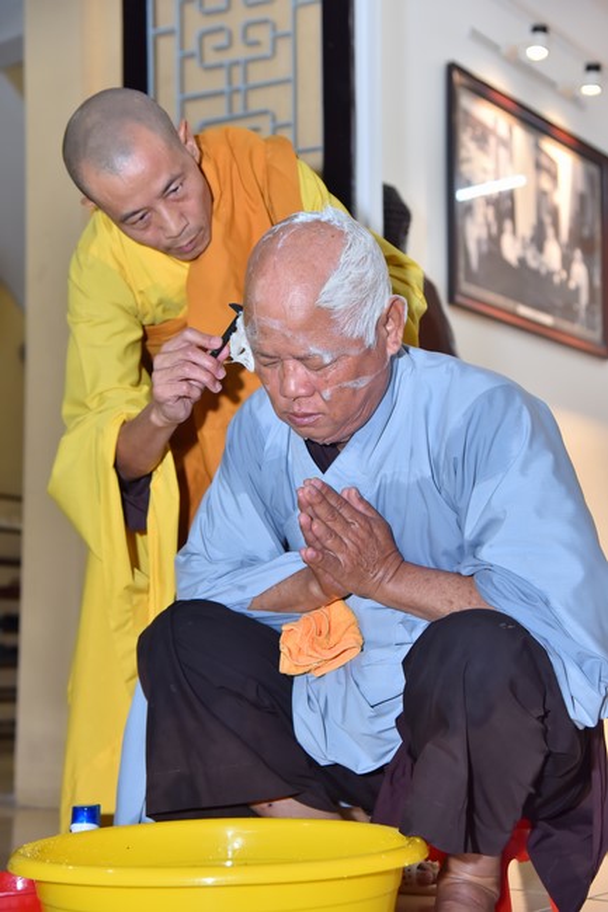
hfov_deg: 23.4
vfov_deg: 34.5
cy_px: 456
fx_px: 1470
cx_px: 304
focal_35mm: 58
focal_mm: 58
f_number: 5.6
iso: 800
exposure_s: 1/160
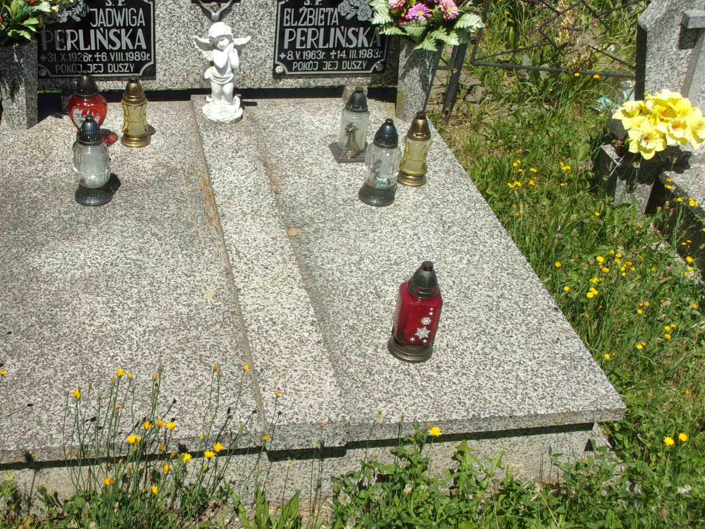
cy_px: 282
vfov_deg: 29.7
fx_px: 998
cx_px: 237
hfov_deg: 38.5
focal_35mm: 49
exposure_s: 1/120
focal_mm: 6.4
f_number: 11.8
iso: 80
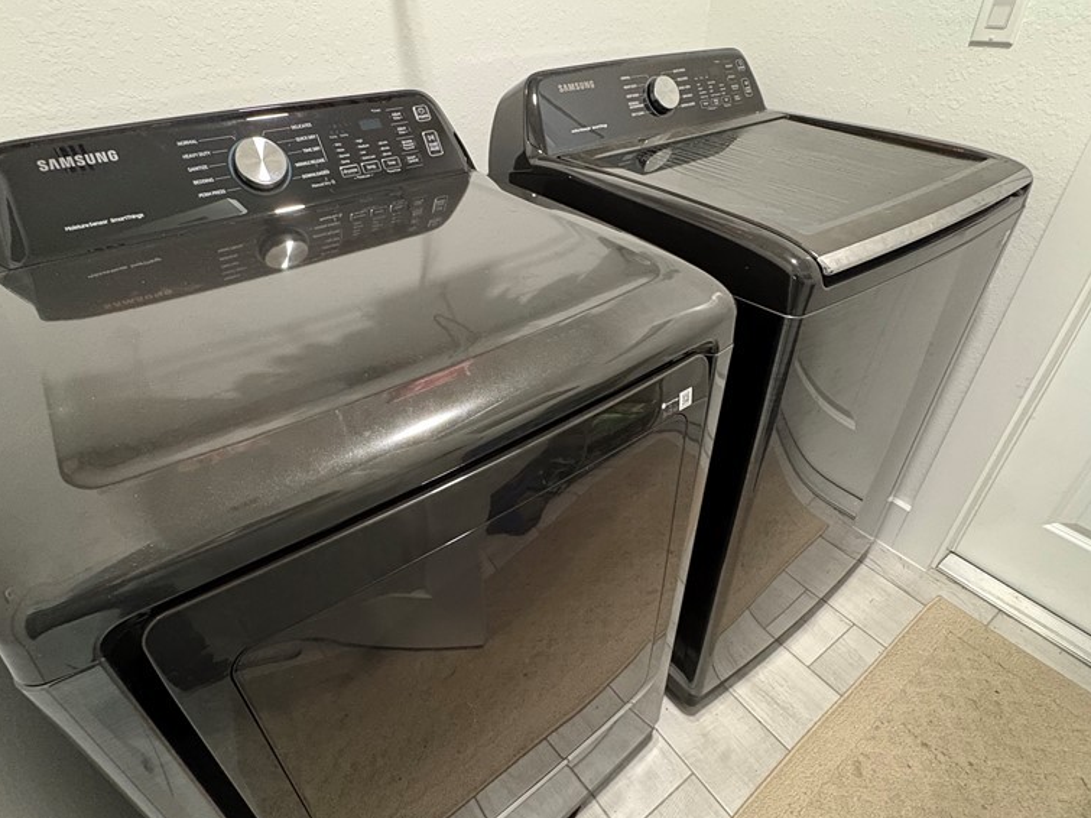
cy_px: 389
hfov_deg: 84.6
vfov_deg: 68.6
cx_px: 525
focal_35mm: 19
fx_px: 599
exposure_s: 1/40
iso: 800
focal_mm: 2.22
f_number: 2.2
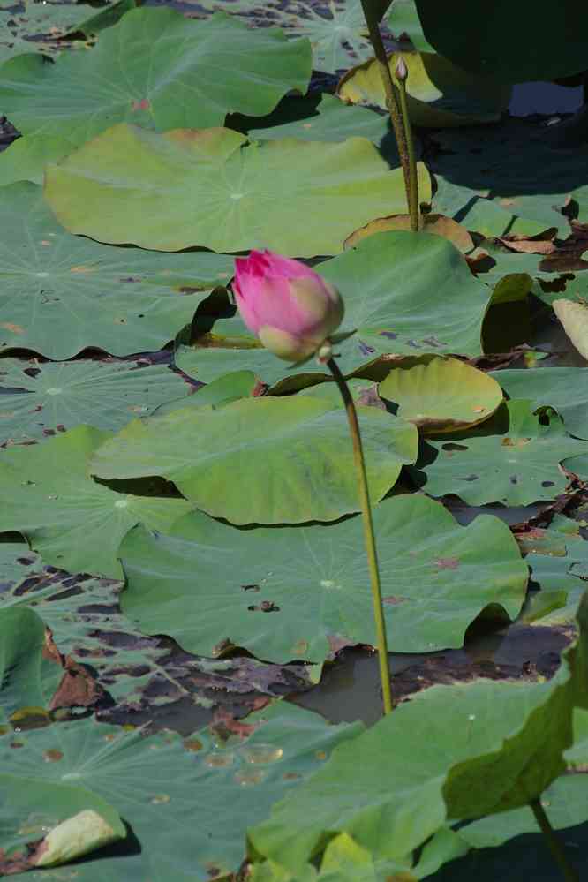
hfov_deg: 5.4
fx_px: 6247
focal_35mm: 255
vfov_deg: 8.1
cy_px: 441
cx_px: 294
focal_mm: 170
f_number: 10
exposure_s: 1/200
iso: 200
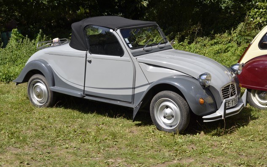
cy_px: 81
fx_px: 473
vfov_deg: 20.0
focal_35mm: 65
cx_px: 135
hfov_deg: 31.5
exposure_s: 1/250
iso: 100
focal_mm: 42
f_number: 8
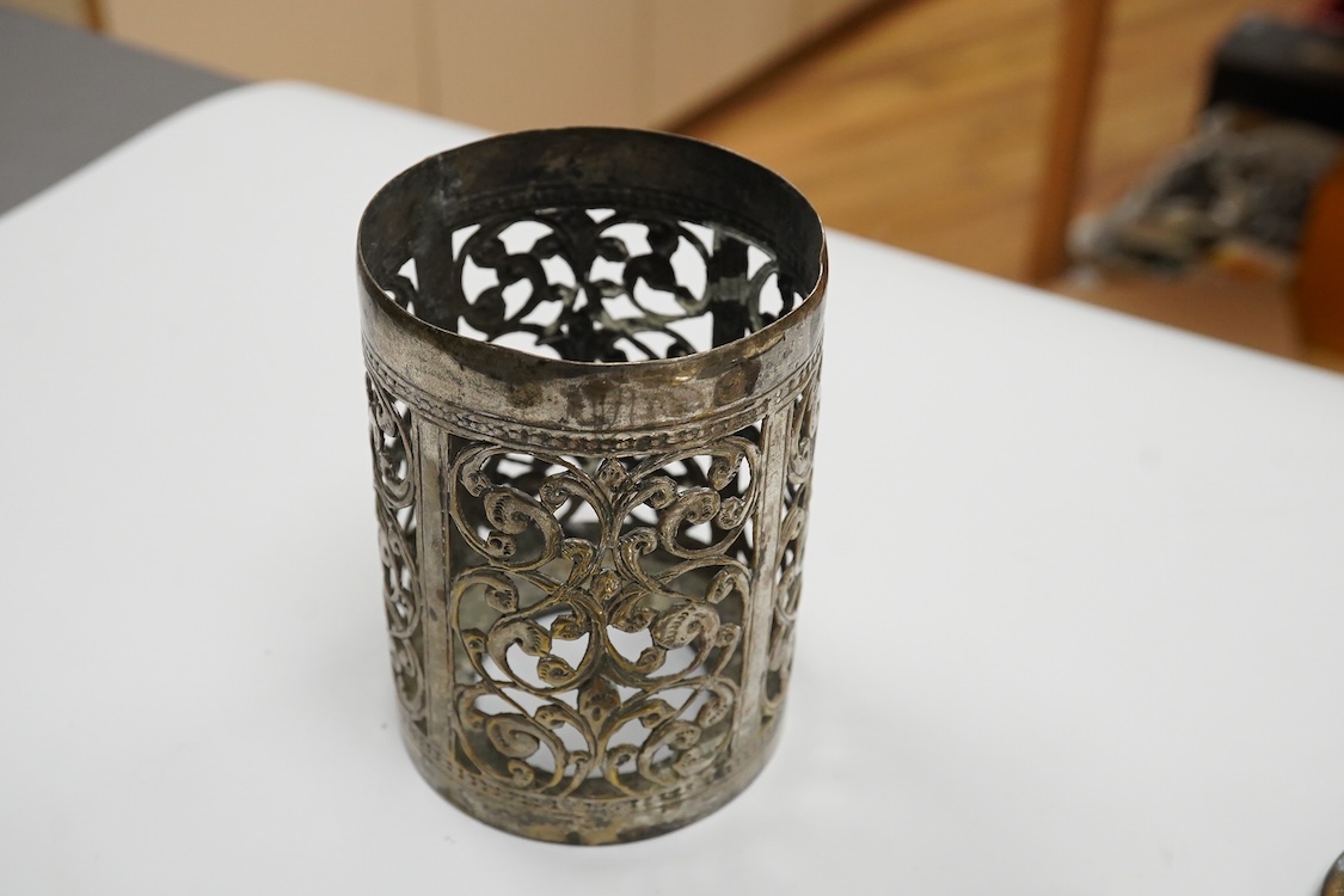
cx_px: 672
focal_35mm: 45
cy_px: 448
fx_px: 1680
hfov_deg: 43.6
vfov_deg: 29.9
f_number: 11
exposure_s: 1/200
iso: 2500
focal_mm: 30
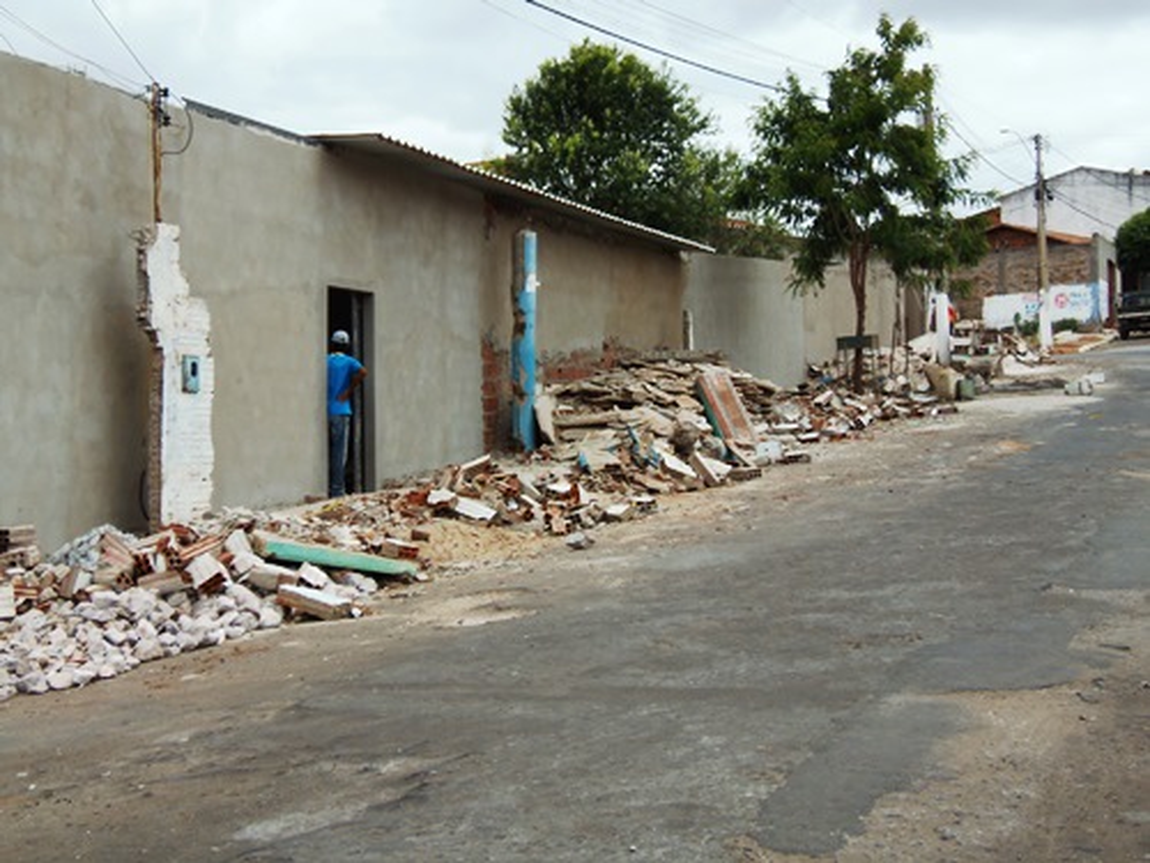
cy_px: 432
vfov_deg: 26.1
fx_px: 1860
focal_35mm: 56
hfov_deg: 34.3
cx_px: 575
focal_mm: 10.4
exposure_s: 1/500
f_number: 3.9
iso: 64
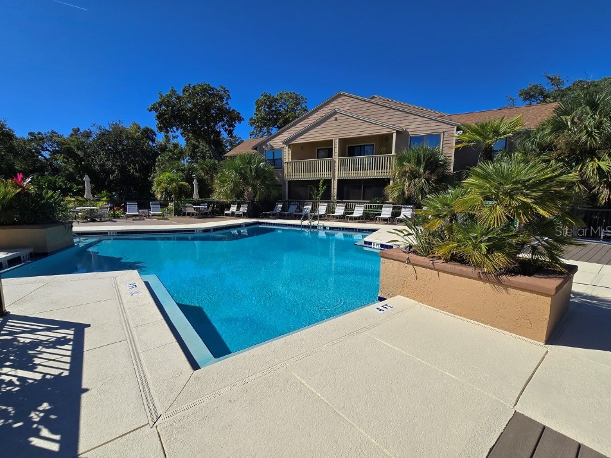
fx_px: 247
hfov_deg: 101.9
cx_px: 287
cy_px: 231
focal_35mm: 14
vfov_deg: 85.7
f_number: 2.2
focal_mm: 2.2
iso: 50
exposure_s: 1/3628
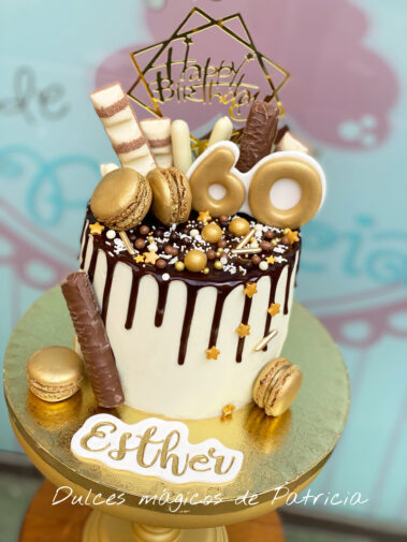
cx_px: 204
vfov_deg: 36.8
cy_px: 271
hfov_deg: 28.0
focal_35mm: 52
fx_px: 815
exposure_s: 1/245
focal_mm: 6
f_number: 2
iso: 20
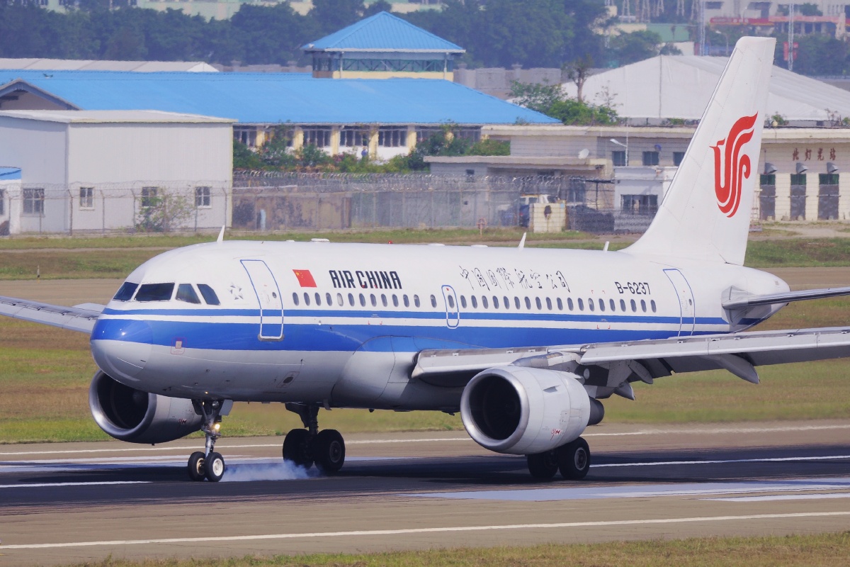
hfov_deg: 3.3
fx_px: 14874
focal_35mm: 630
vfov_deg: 2.2
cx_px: 425
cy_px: 284
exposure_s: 1/1600
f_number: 6.3
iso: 200
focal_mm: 420
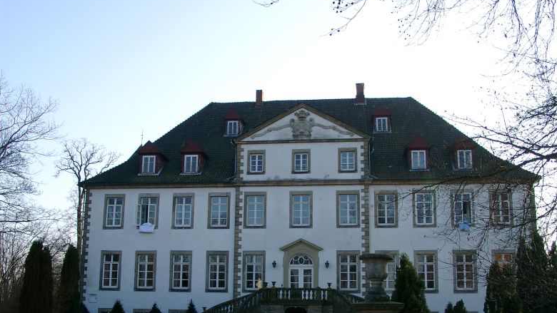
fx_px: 561
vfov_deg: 31.0
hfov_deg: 52.8
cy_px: 203
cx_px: 283
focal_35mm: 38
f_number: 4
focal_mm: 7.13
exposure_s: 1/271
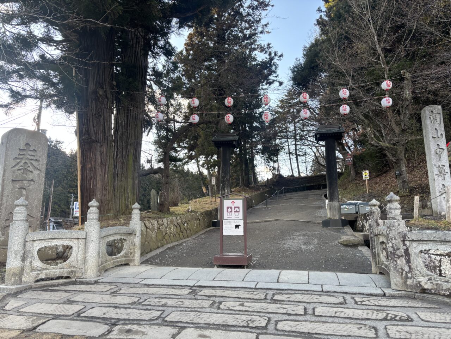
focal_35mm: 26
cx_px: 226
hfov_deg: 67.3
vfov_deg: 53.1
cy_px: 170
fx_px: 339
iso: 50
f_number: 1.6
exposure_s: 1/184
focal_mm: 5.96
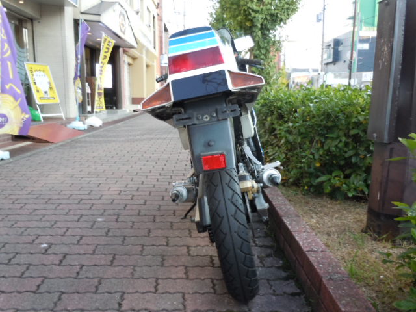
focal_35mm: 28
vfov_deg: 49.7
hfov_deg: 63.4
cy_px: 156
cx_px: 208
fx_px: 336
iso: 250
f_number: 3.7
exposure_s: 1/60
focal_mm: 5
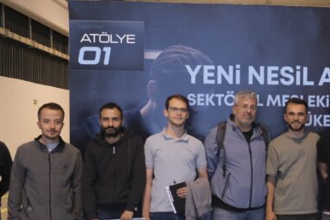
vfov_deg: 16.6
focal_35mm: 82
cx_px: 304
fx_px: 752
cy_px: 165
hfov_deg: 24.0
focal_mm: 20.5
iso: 5000
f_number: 4.5
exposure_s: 1/125
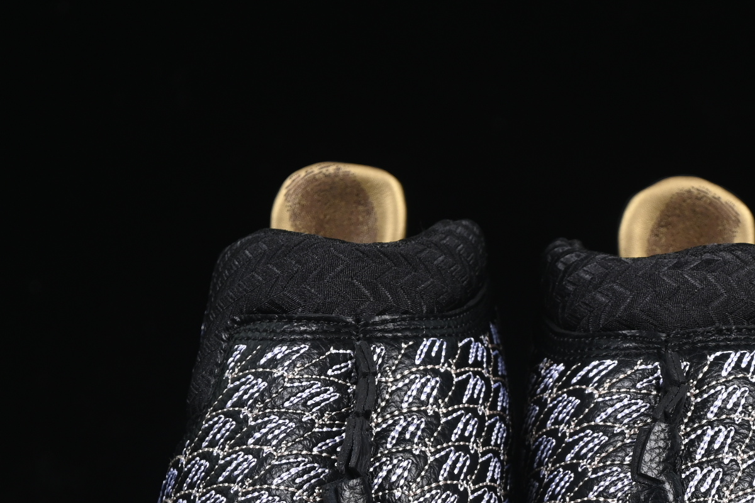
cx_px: 508
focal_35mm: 174
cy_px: 402
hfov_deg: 11.8
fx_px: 3649
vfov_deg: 7.9
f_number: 6.3
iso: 160
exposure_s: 1/60
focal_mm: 50
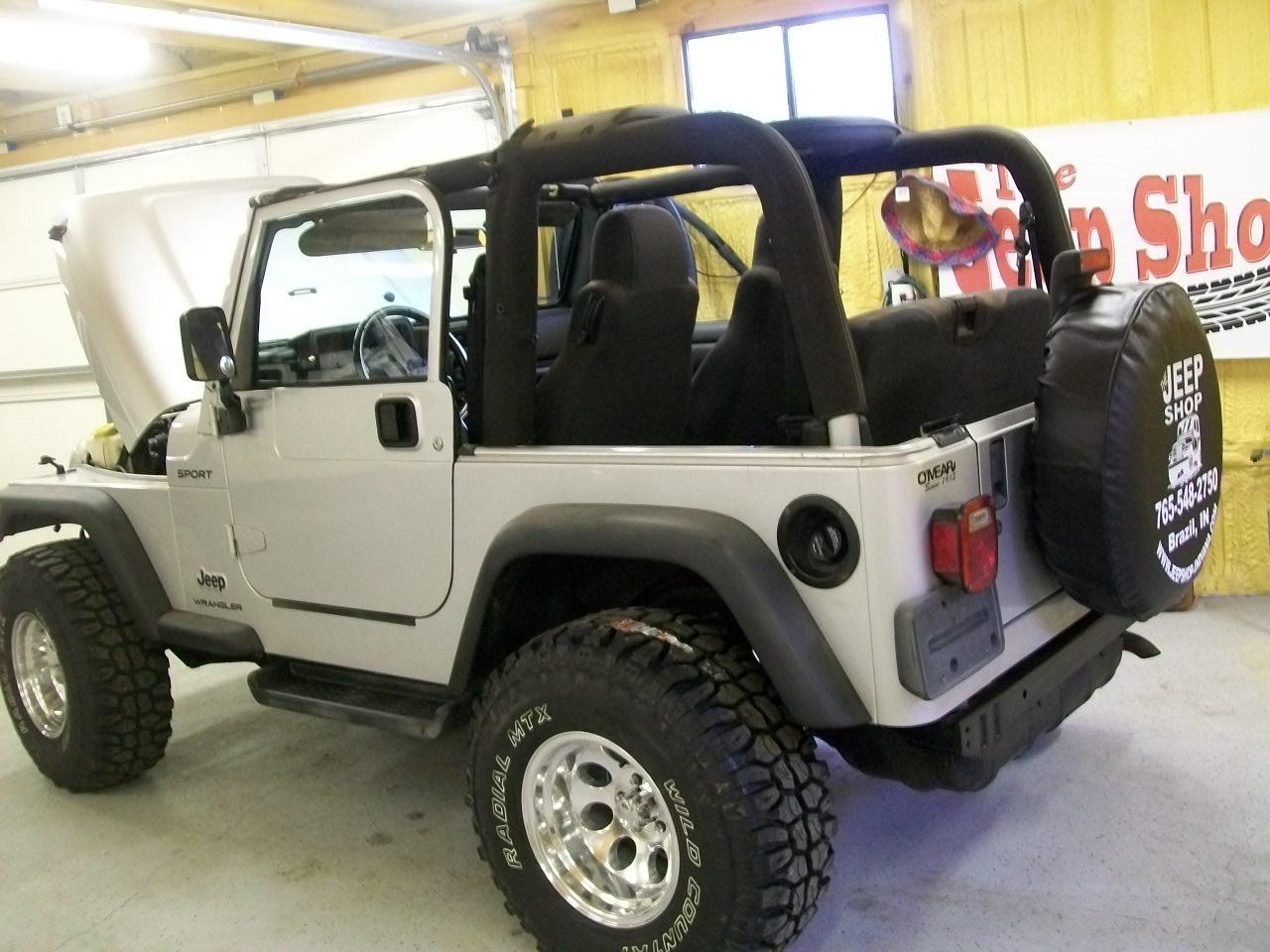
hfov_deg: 51.4
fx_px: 1321
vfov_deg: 39.7
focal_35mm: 36
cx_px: 635
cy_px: 476
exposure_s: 1/10
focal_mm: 6
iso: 160
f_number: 2.7
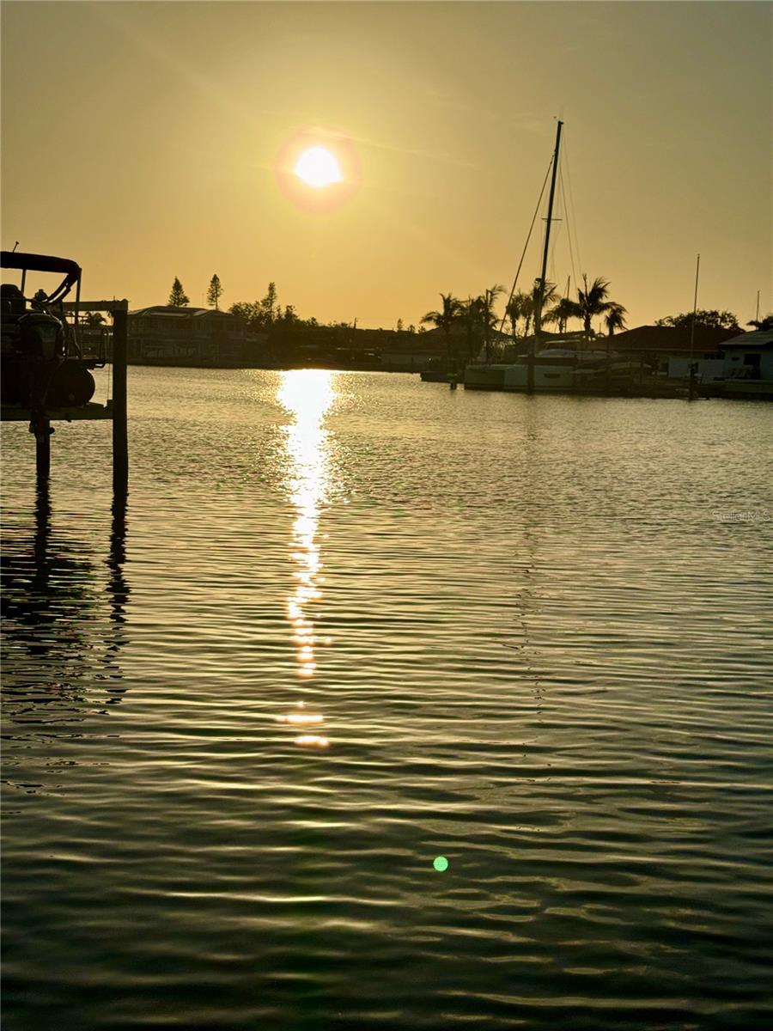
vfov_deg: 39.7
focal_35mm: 48
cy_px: 516
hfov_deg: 30.3
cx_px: 386
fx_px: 1429
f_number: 1.78
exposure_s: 1/50000
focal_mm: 6.76
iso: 64
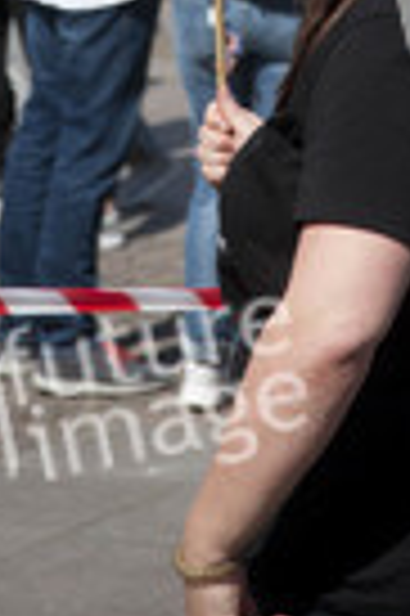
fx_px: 4007
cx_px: 210
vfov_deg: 8.6
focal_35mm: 234
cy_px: -270
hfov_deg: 5.9
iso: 500
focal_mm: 80
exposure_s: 1/2500
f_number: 6.3
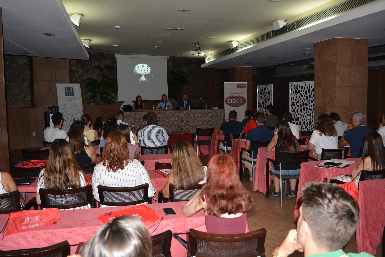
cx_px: 192
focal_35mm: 33
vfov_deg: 40.0
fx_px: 353
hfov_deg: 57.2
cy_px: 128
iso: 400
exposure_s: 1/60
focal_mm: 22
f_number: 4
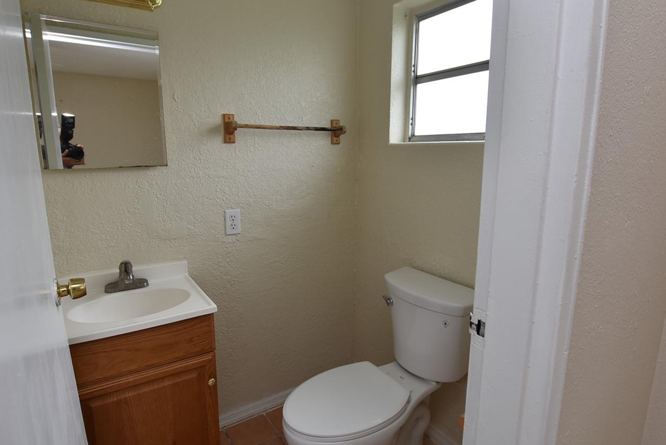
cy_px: 220
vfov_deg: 64.6
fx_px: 352
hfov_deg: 86.9
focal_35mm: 19
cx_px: 332
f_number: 5
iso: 200
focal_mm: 10
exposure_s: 1/100
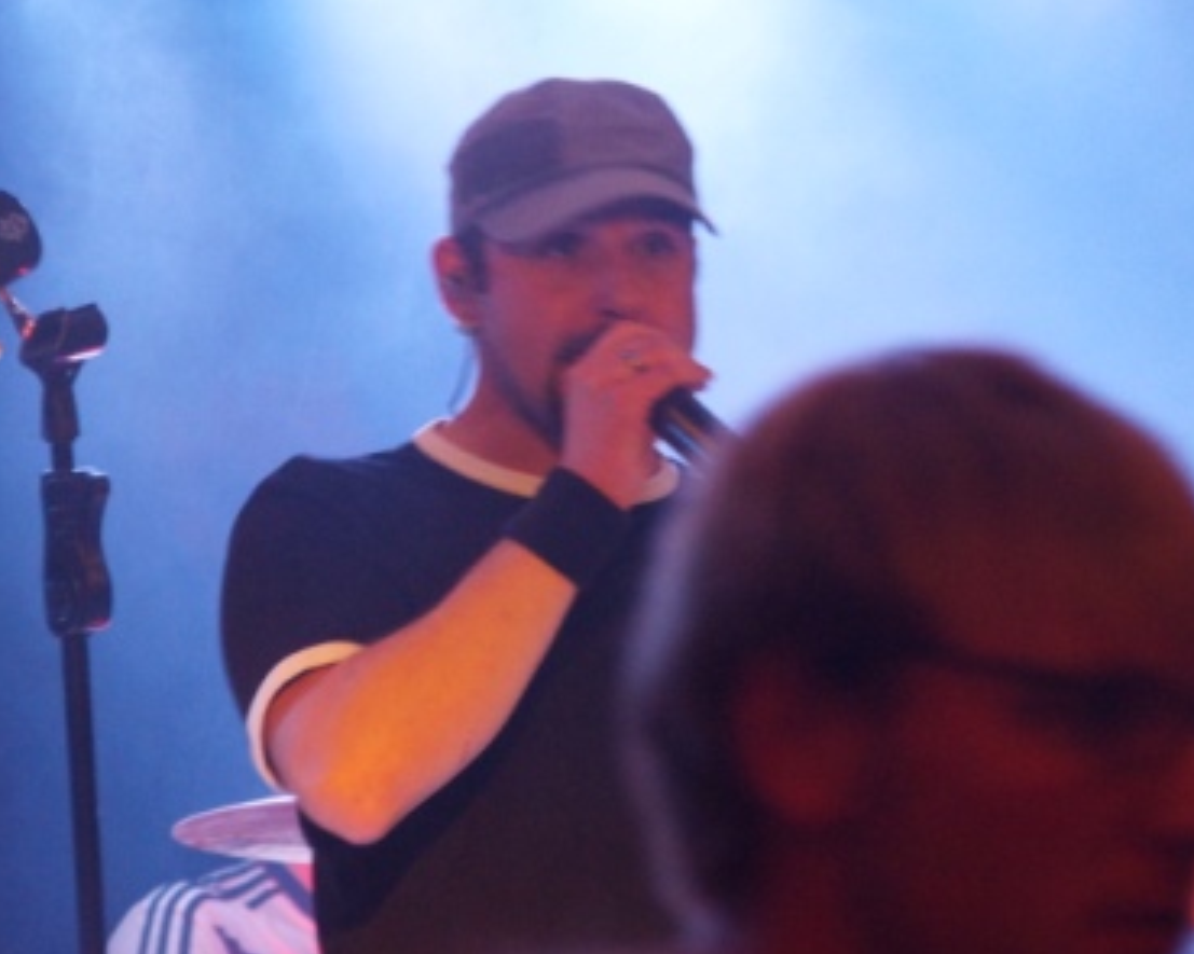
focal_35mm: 256
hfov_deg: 7.6
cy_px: 479
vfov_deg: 6.0
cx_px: 641
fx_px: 9044
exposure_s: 1/30
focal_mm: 150
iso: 3200
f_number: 6.3
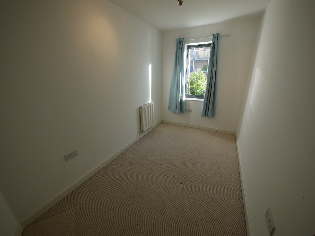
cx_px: 158
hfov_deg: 102.1
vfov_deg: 85.7
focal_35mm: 14
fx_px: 127
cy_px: 118
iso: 100
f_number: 4
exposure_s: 1/80
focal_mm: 7
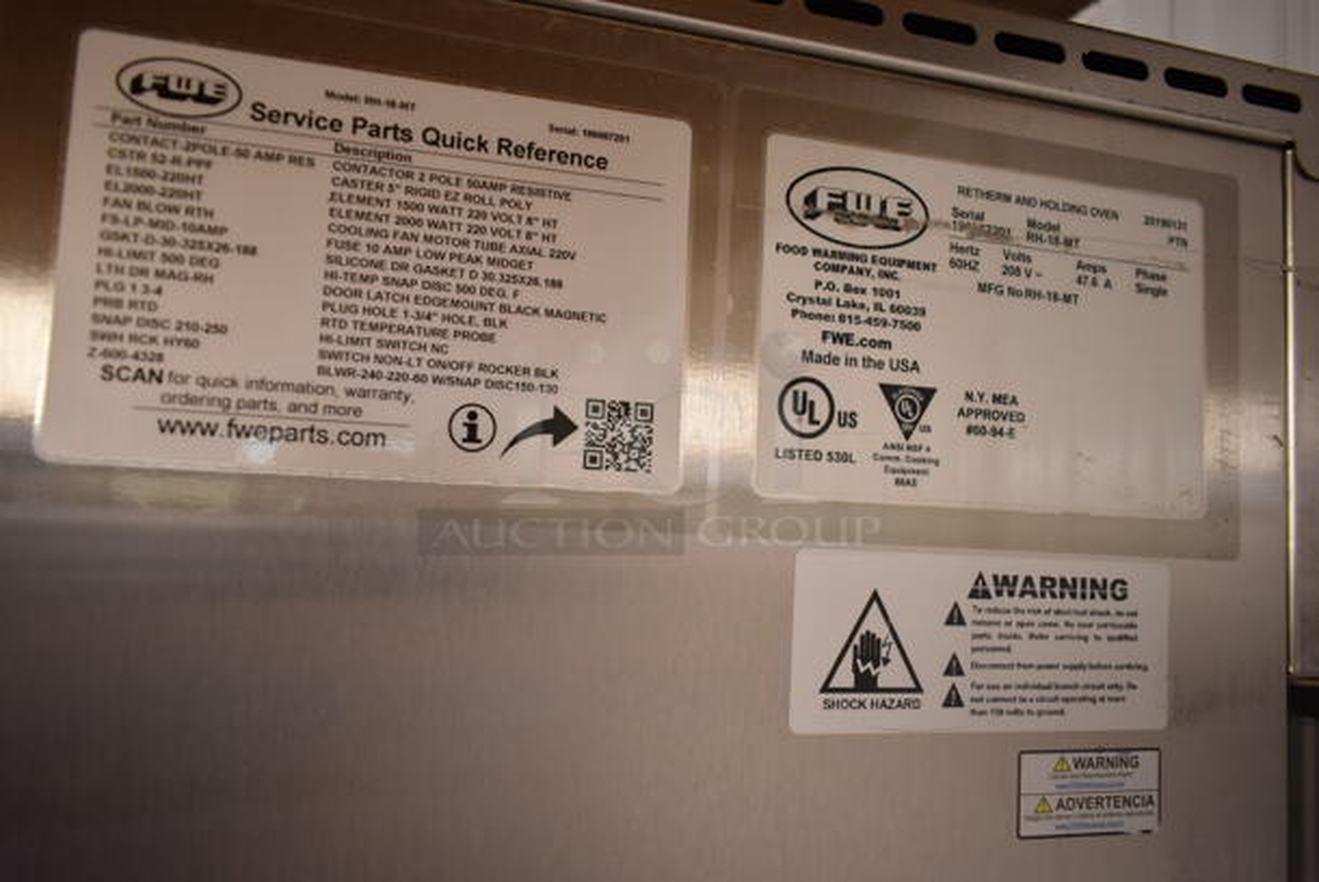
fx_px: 990
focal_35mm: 27
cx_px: 660
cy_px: 441
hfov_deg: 67.3
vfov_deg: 48.0
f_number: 3.5
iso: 720
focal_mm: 18
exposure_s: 1/125
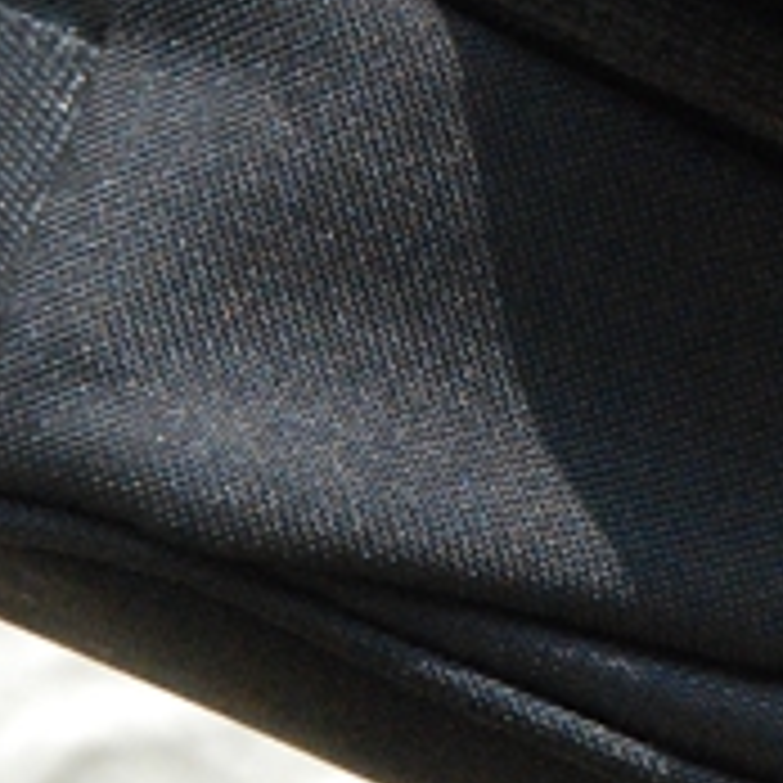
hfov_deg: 4.0
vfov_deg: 4.0
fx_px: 11260
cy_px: 238
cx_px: 1264
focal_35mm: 440
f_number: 13
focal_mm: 80
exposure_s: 1/500
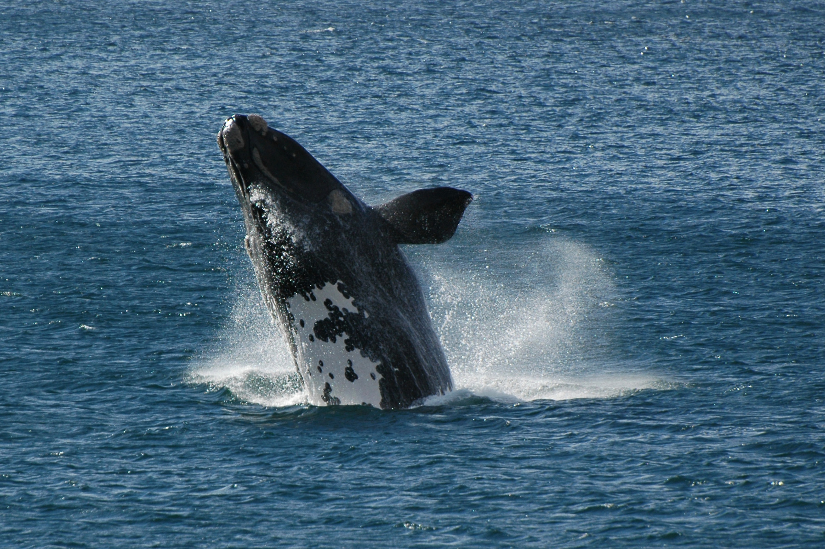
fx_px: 8928
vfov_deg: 3.5
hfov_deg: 5.3
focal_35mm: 390
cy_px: 274
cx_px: 412
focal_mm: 260
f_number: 6.3
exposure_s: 1/1250
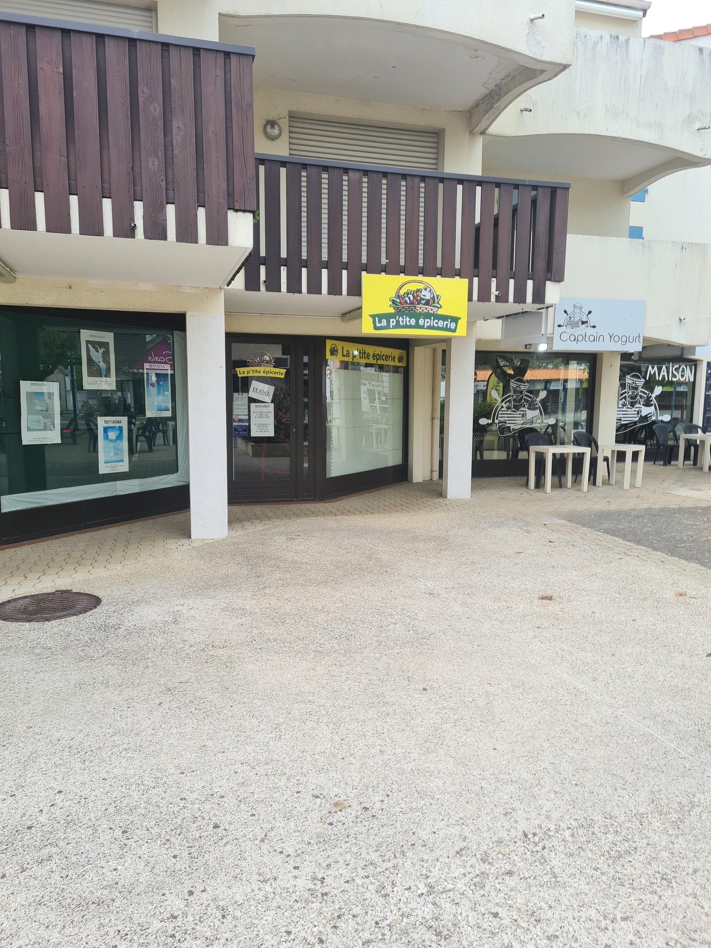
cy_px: 474
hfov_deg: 53.1
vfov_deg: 67.3
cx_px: 356
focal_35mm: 26
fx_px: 712
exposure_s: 1/1056
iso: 50
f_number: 1.8
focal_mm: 5.4
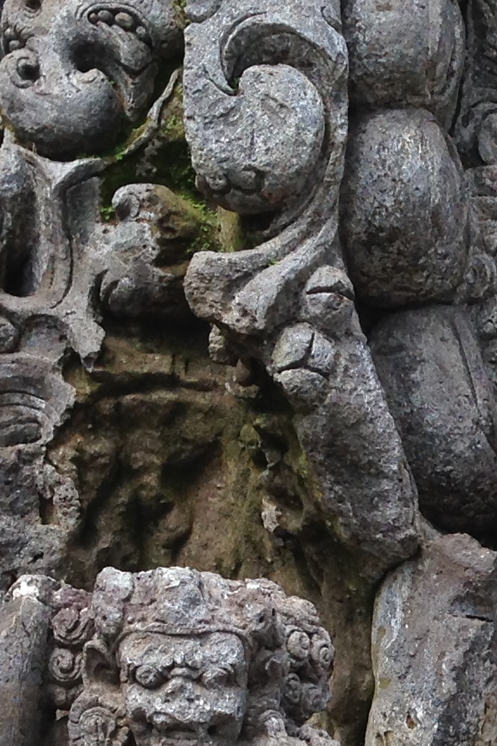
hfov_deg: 10.1
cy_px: 807
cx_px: 790
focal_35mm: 130
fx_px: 2694
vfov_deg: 15.4
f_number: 2.4
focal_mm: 4.12
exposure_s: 1/361
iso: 50
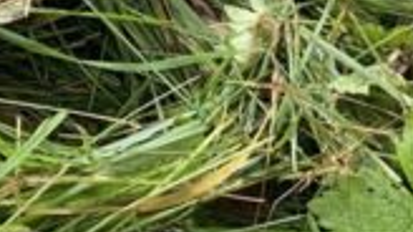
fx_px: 3863
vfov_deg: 3.4
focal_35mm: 353
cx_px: 743
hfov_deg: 6.0
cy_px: -86
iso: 40
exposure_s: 1/122
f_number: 2
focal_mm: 6
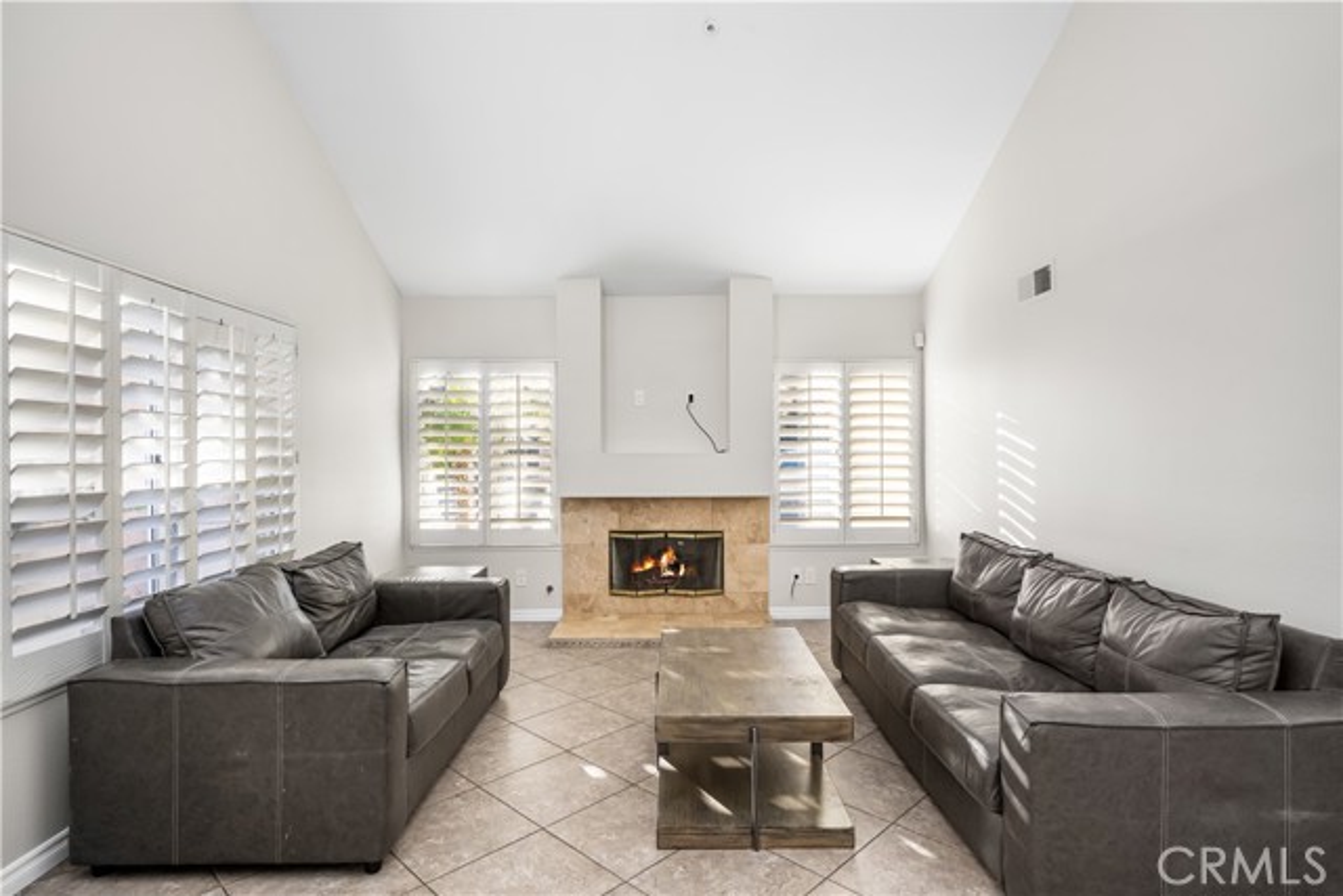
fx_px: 672
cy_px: 448
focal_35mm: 18
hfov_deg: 90.0
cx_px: 672
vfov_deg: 67.4
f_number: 8
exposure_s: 1/15
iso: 100
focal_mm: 18
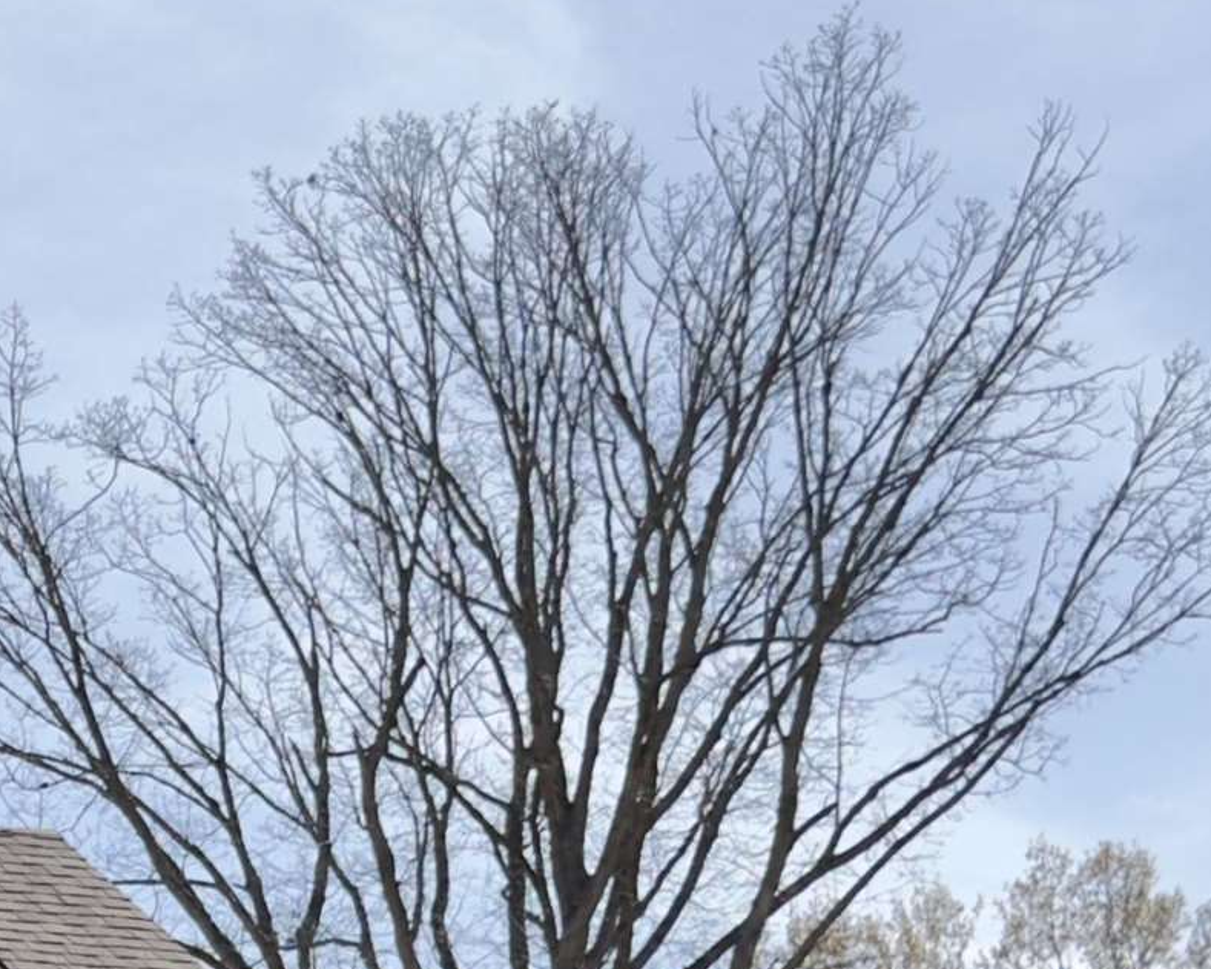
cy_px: 1556
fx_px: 4766
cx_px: -448
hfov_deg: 13.8
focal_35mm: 133
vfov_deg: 11.1
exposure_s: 1/2083
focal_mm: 6.76
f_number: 1.78
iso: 64
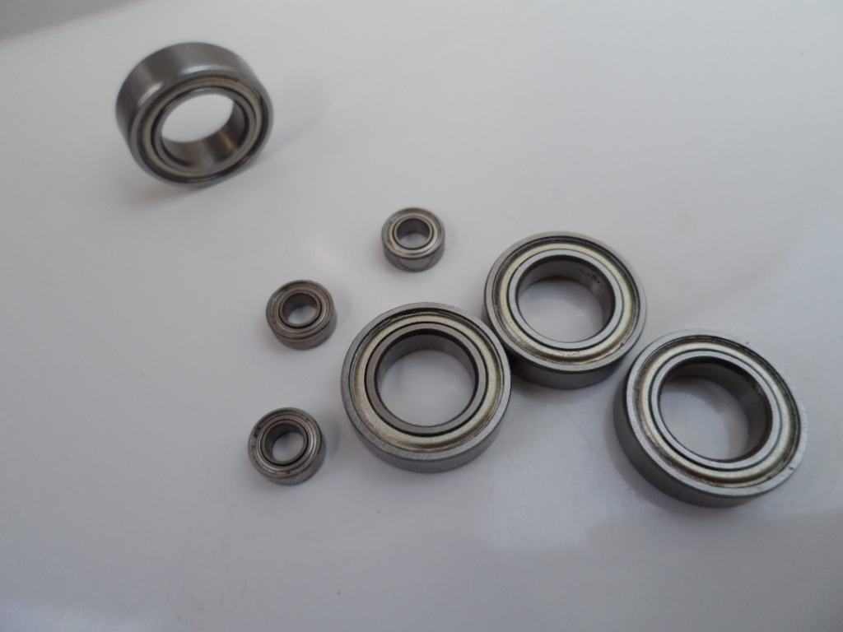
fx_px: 633
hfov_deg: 67.3
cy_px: 316
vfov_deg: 53.1
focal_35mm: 26
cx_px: 422
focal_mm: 4.9
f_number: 3.3
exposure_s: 1/180
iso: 80
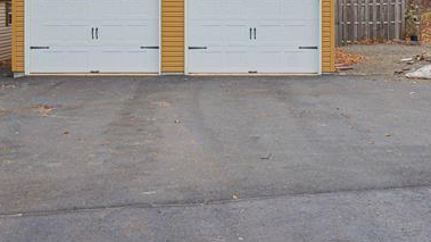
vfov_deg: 19.4
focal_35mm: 60
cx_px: 238
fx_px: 686
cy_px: -9
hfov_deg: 34.9
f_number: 9
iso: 320
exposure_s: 1/800
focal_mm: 20
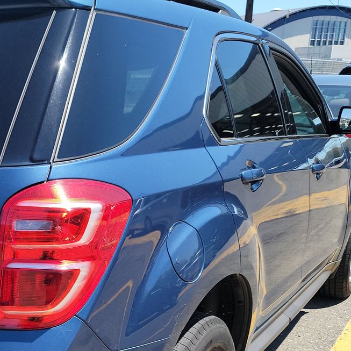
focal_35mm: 52
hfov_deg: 31.0
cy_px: 295
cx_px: 23
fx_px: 597
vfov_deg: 31.7
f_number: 1.8
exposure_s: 1/422
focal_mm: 6.7
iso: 50
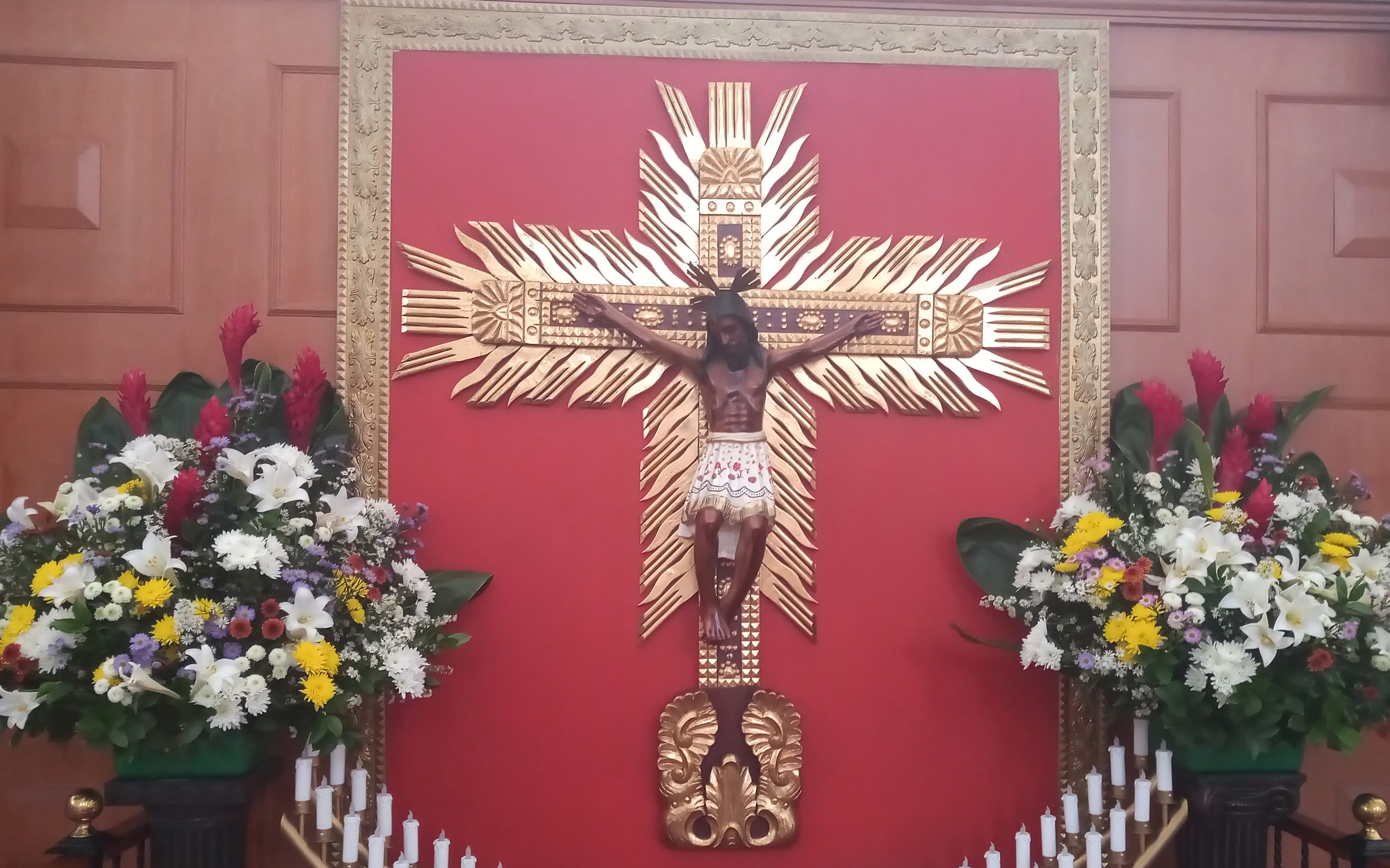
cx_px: 718
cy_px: 507
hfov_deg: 79.6
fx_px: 833
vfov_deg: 54.8
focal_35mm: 22
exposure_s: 1/25
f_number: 2
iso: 661
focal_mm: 3.54
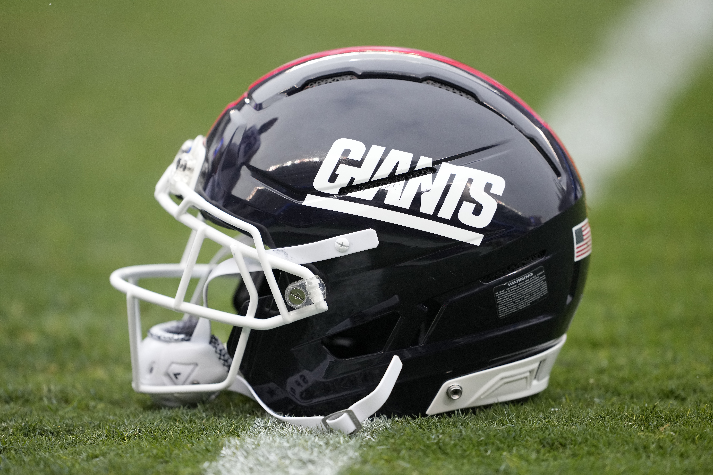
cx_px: 356
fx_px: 7922
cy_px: 238
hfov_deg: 5.2
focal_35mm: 400
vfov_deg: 3.4
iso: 1600
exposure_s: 1/4000
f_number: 2.8
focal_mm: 400
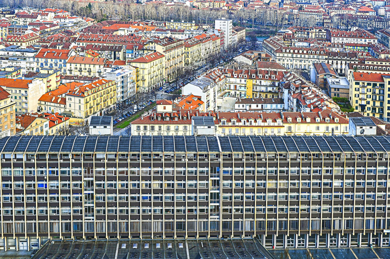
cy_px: 130
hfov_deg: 44.5
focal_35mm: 44
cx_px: 195
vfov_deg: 30.5
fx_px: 476
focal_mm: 44
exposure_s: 1/160
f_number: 7.1
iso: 320
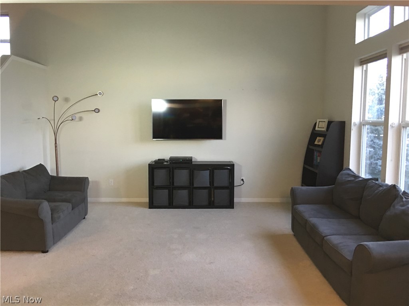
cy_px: 153
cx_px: 204
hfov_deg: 61.7
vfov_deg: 48.2
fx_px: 343
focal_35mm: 29
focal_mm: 4.15
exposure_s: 1/10
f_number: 2.2
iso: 100
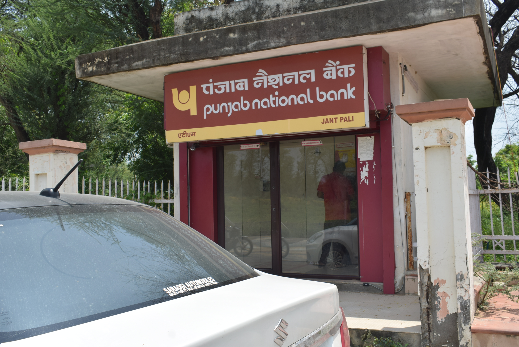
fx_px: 541
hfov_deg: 51.2
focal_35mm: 38
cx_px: 260
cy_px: 174
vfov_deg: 35.6
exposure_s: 1/200
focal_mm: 25
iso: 100
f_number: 10
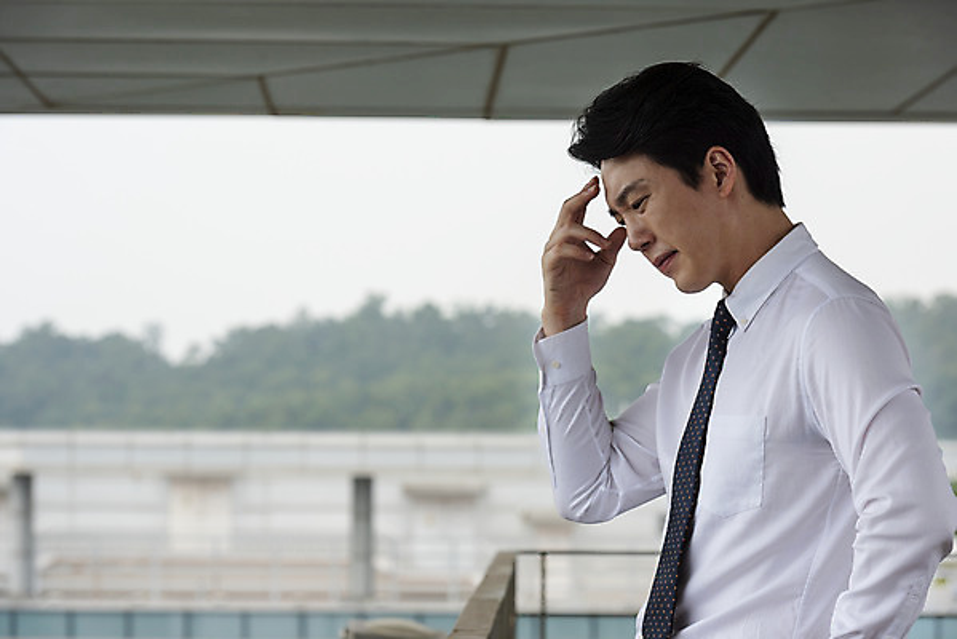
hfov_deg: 17.6
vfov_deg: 11.8
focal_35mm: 116
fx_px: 3085
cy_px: 320
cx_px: 478
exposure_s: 1/1250
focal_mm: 116
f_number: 6.3
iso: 400
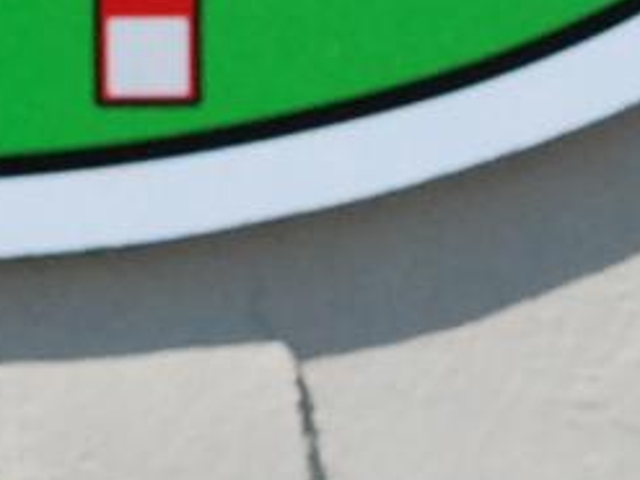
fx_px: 12197
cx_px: -18
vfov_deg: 2.3
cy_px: -70
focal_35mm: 660
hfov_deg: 3.0
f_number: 7.1
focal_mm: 55
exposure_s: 1/4000
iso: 800
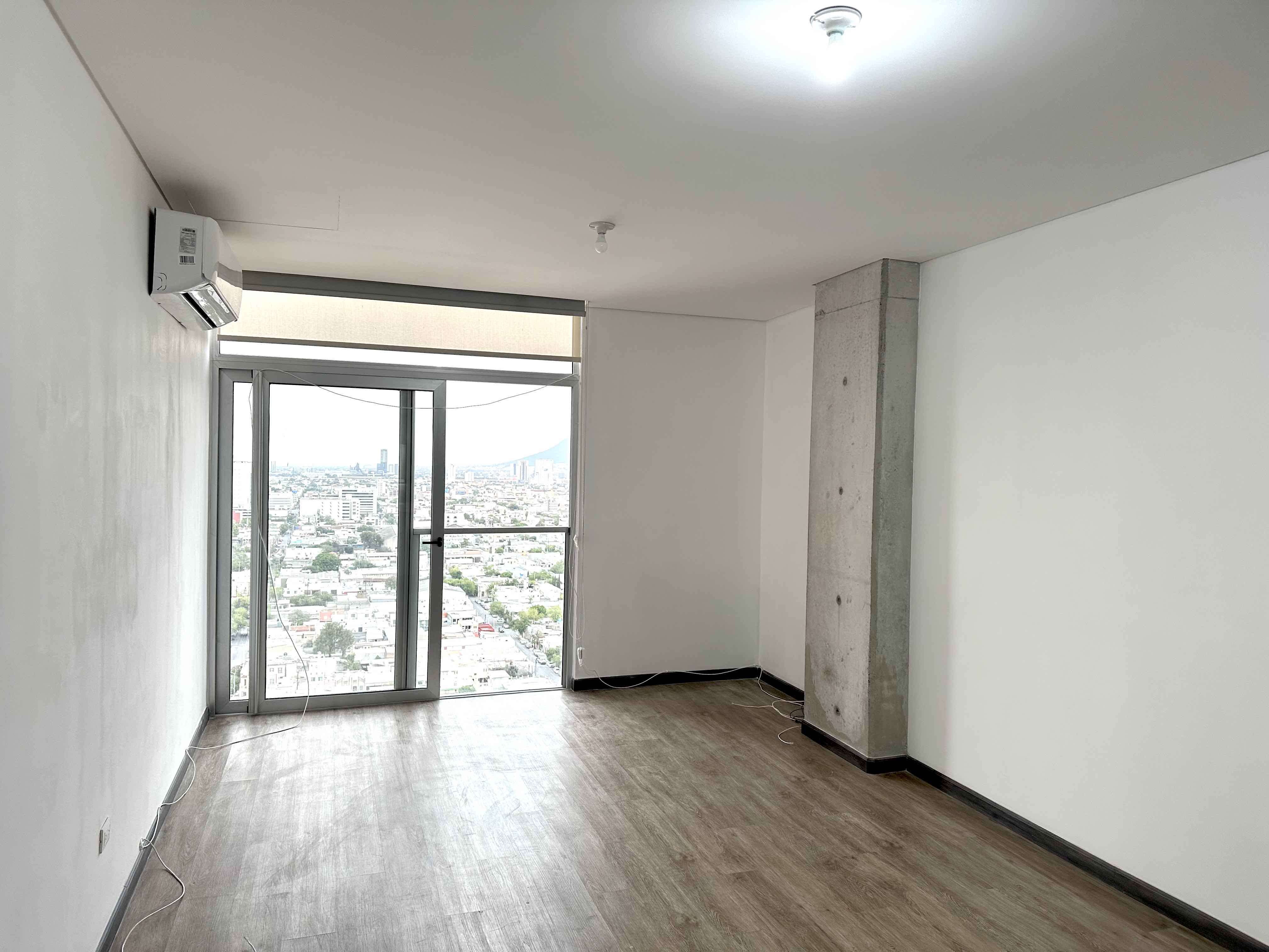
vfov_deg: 56.8
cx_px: 634
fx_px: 880
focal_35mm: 24
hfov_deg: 71.6
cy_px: 476
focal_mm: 6.86
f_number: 1.78
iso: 100
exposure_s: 1/120
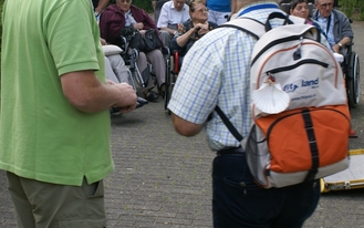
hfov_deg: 26.3
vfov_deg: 16.7
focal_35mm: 78
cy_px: 65
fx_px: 774
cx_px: 125
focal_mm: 28
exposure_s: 1/80
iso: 100
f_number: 6.3
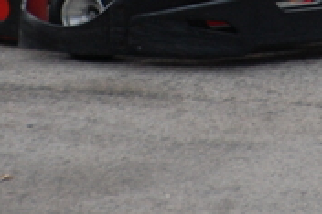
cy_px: -132
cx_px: 188
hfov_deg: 1.4
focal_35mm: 1473
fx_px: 13163
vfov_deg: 0.9
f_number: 6.3
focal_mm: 270
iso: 800
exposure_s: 1/160
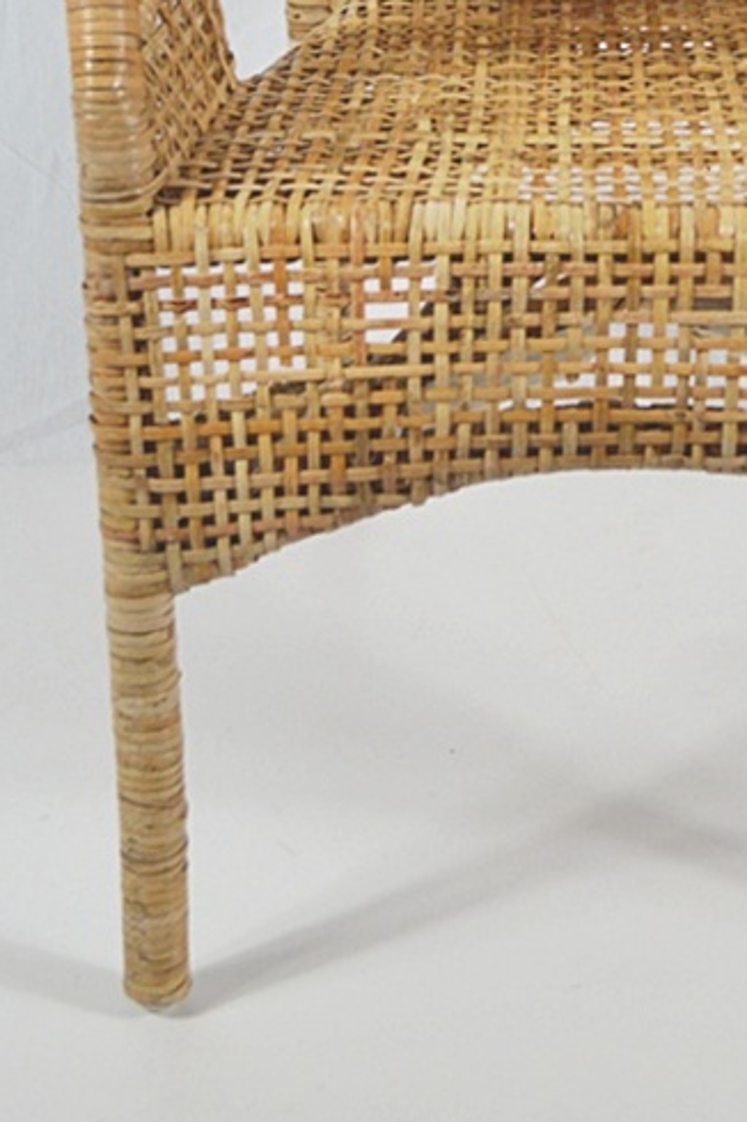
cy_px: 2
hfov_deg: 13.8
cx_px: 663
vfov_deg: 20.2
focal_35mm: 98
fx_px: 3054
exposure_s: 1/60
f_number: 4.8
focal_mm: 32
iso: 400
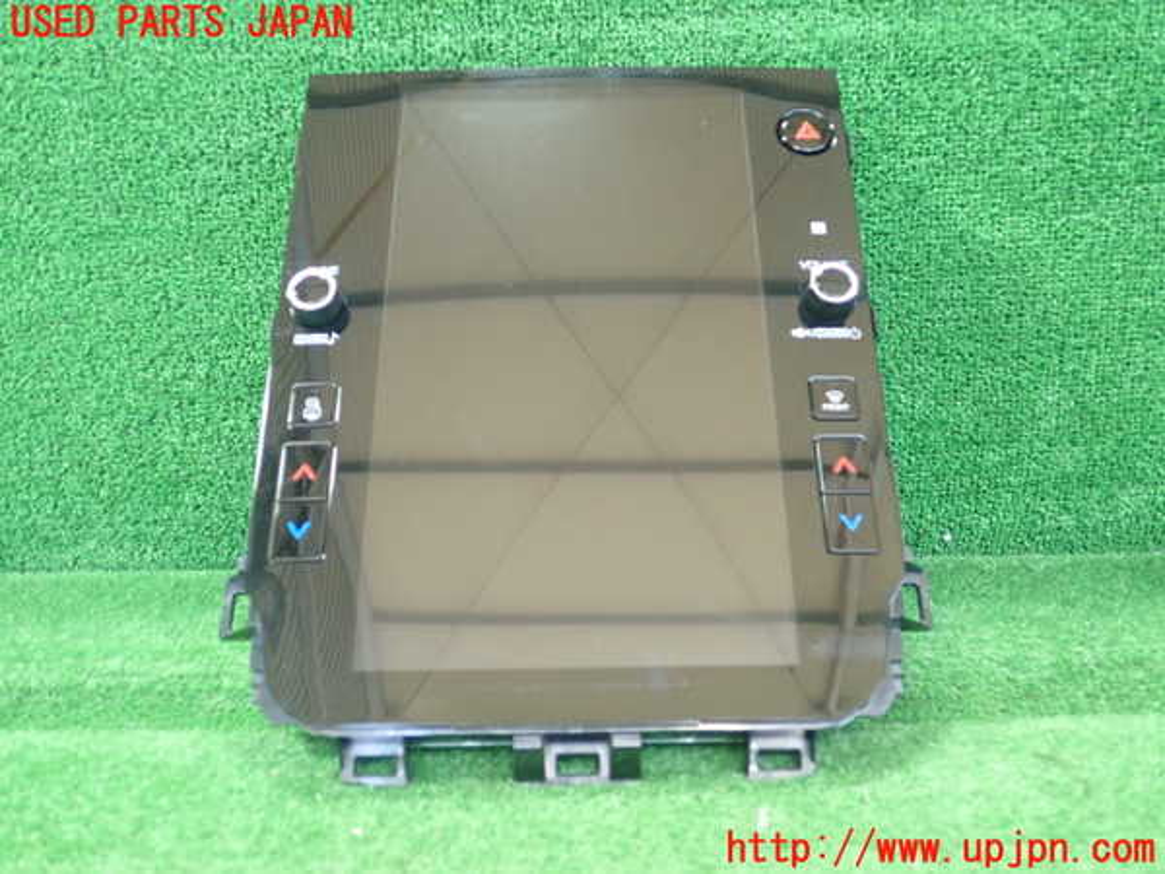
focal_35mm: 30
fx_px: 1010
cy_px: 437
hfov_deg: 60.0
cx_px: 582
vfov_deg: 46.8
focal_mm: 5.5
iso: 800
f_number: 2.3
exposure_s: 1/100
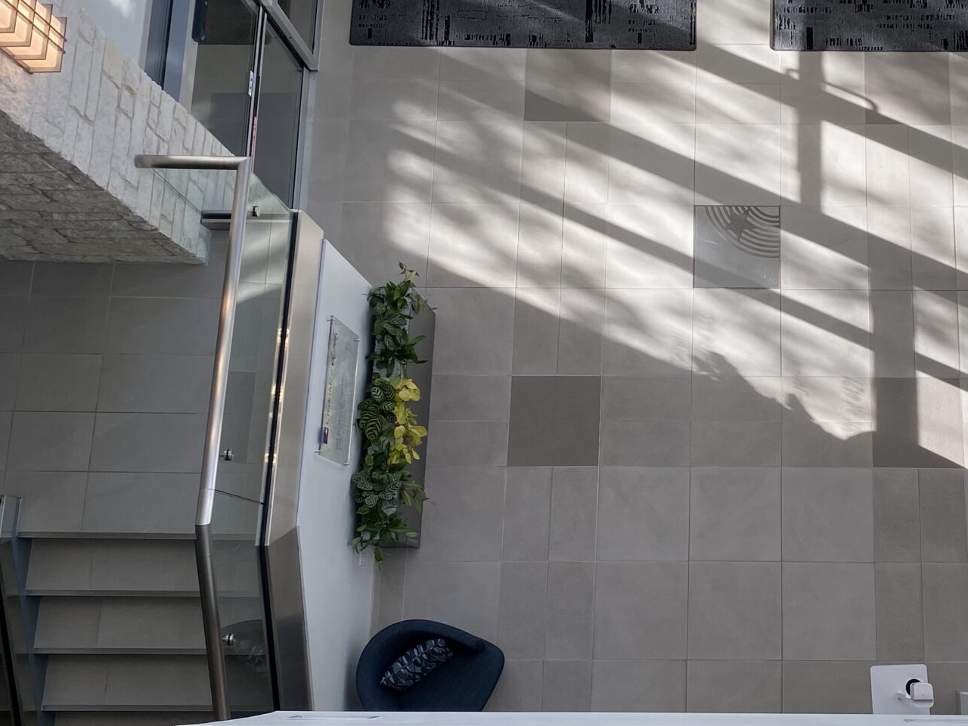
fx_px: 1454
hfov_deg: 35.9
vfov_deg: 27.8
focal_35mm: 52
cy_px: 219
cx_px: 743
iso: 32
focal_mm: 4.25
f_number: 1.8
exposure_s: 1/333
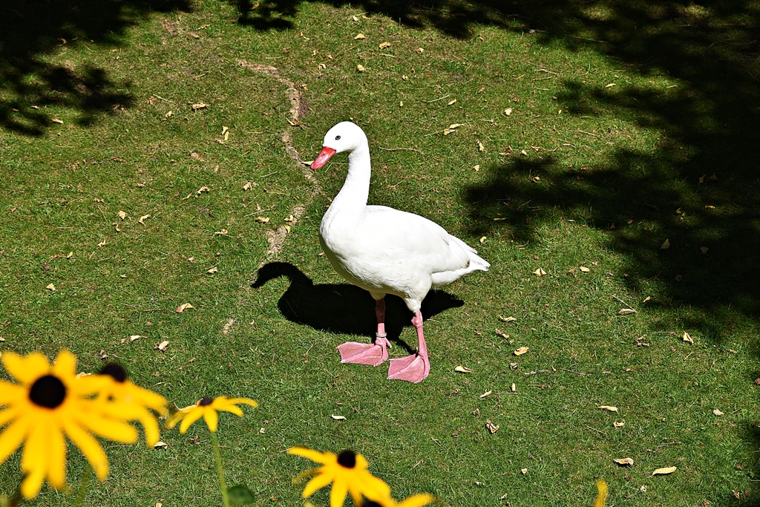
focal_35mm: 105
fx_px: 2217
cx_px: 380
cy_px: 254
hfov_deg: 19.5
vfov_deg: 13.0
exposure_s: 1/400
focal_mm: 70
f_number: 10
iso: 200
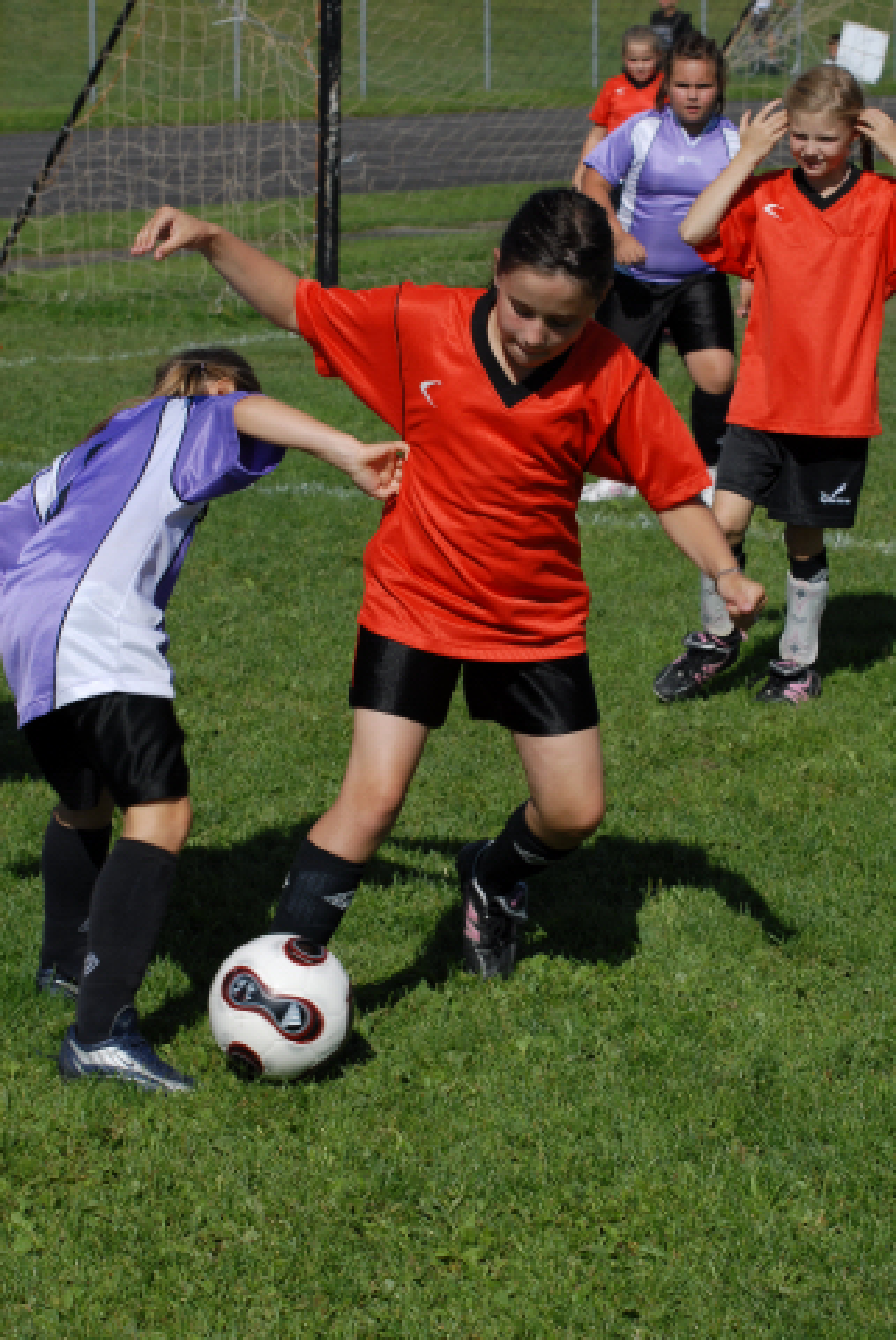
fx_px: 3911
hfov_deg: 13.1
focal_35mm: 105
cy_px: 670
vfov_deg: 19.4
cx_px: 448
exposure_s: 1/320
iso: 100
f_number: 9
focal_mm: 70
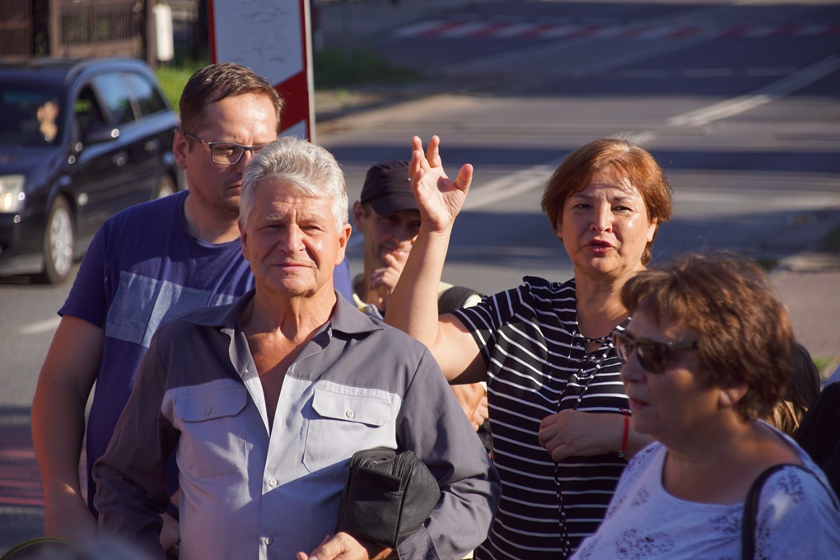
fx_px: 4550
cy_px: 280
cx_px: 420
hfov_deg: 10.5
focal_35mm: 195
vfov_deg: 7.0
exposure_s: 1/320
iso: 100
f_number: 6.3
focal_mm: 130
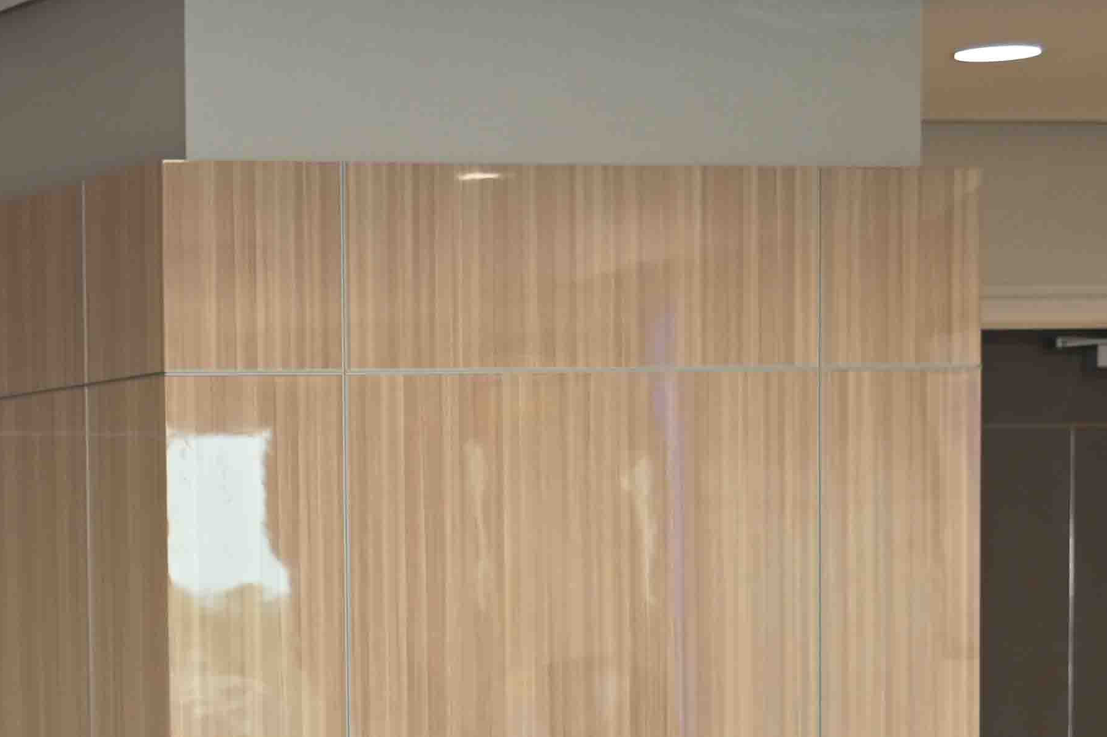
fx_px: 4118
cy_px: 1008
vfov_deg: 10.0
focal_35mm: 134
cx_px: -81
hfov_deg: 15.0
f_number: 4
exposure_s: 1/60
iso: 320
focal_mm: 40
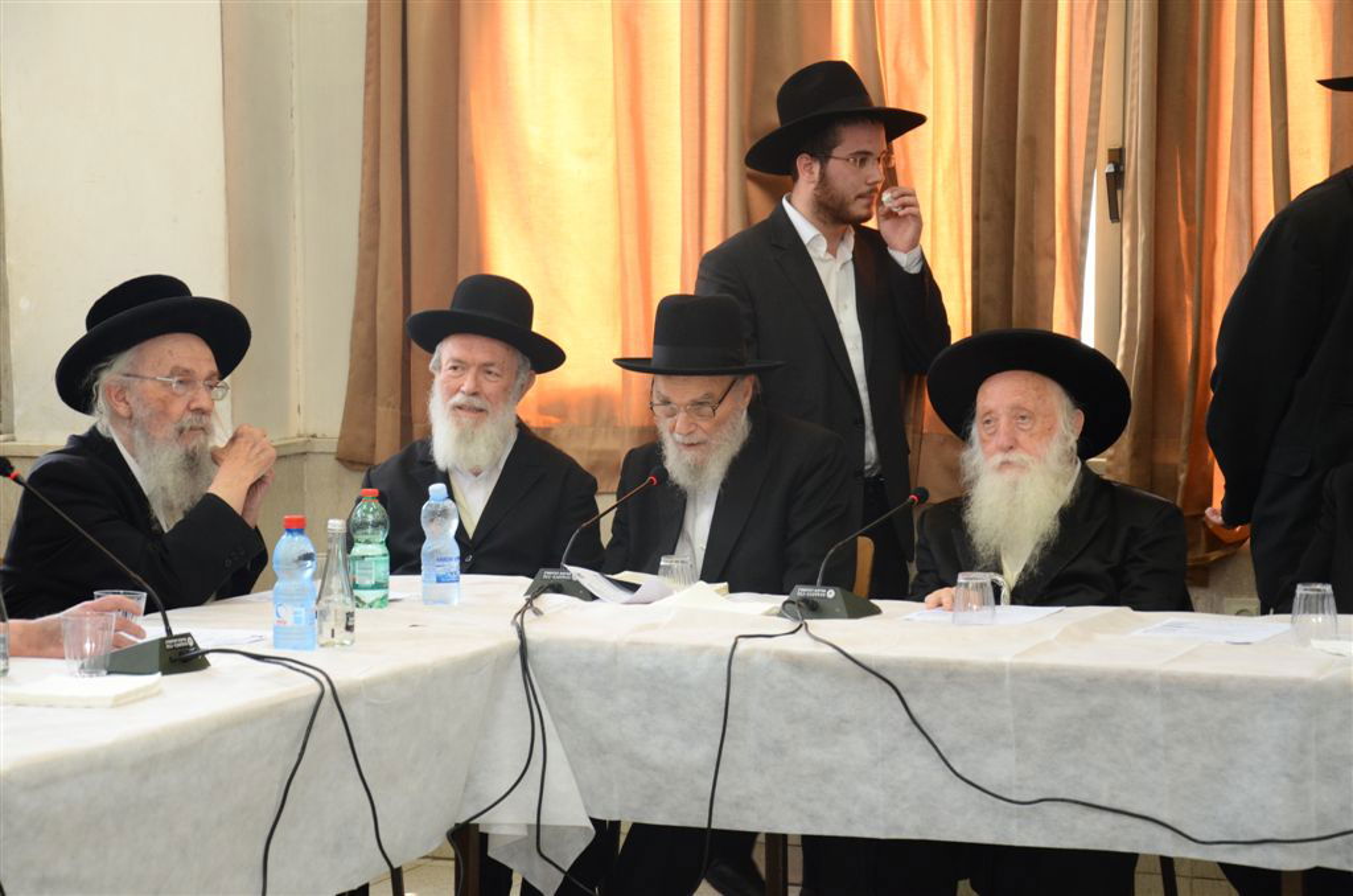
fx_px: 3488
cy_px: 448
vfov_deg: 14.6
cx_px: 676
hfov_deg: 22.0
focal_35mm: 93
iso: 1250
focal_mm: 62
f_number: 5.6
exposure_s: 1/125
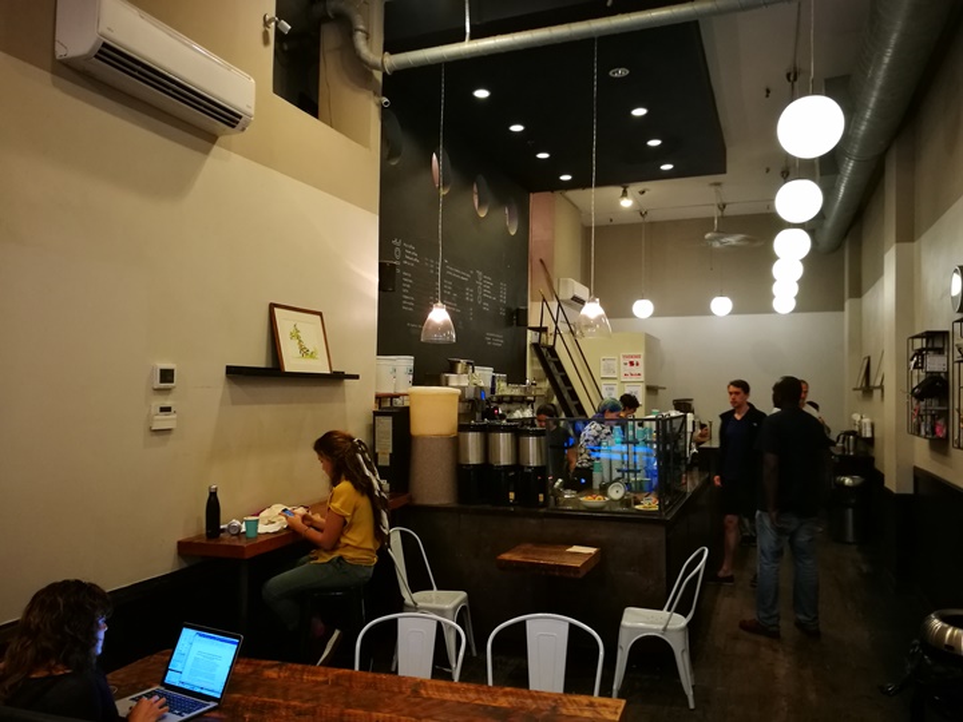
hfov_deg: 65.3
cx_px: 482
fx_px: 751
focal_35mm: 27
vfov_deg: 51.4
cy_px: 361
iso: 320
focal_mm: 4.5
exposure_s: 1/24
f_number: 2.2
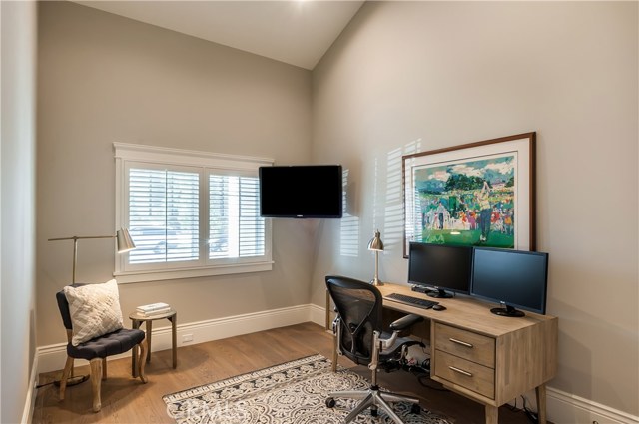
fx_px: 346
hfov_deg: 85.5
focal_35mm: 20
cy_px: 212
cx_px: 320
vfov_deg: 63.1
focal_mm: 13
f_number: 14
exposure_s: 1/3
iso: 200
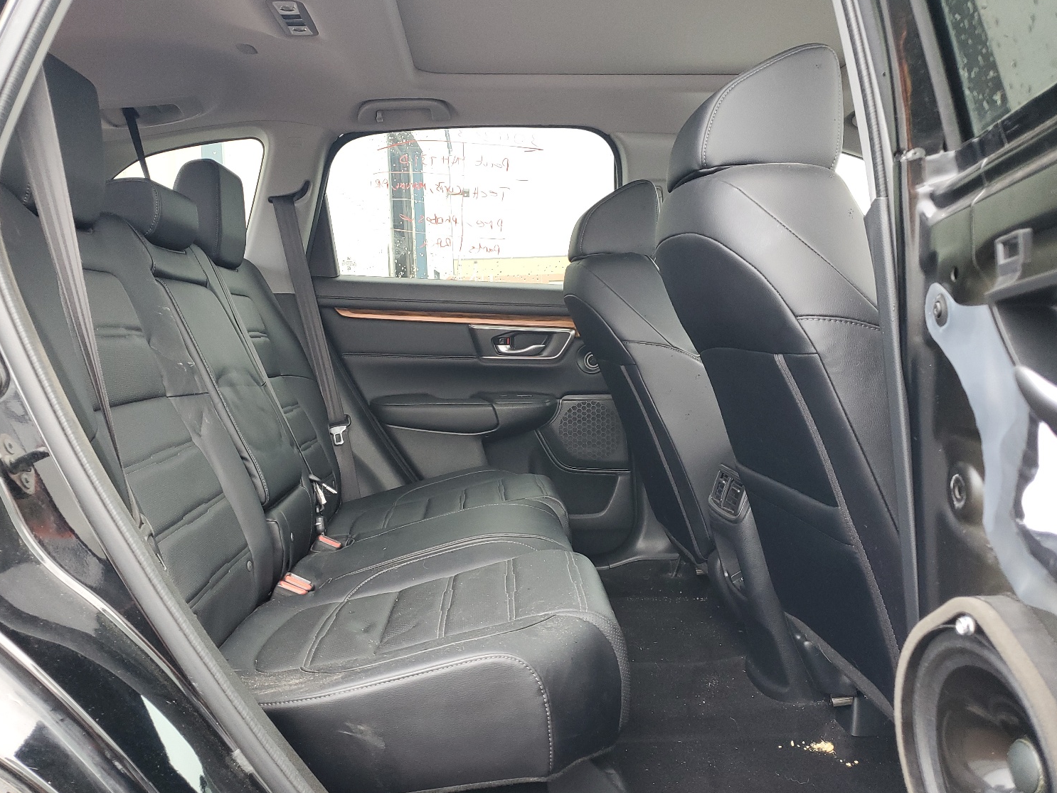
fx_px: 855
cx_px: 504
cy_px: 405
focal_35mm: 28
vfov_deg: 49.7
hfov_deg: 63.4
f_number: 1.5
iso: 97
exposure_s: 1/120
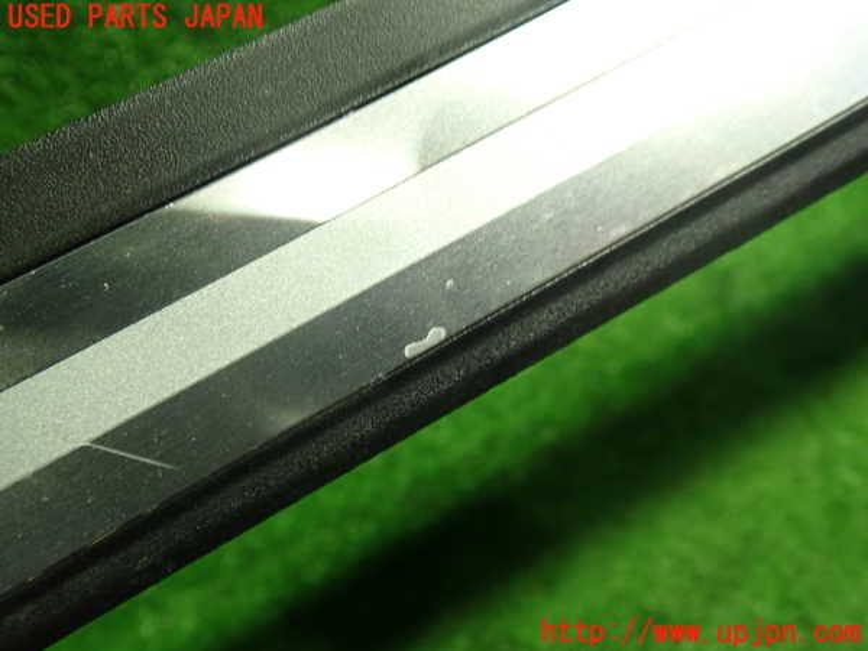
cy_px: 326
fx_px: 752
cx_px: 434
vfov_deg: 46.8
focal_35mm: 30
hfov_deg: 60.0
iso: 200
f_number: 2.3
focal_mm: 5.4
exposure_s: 1/30
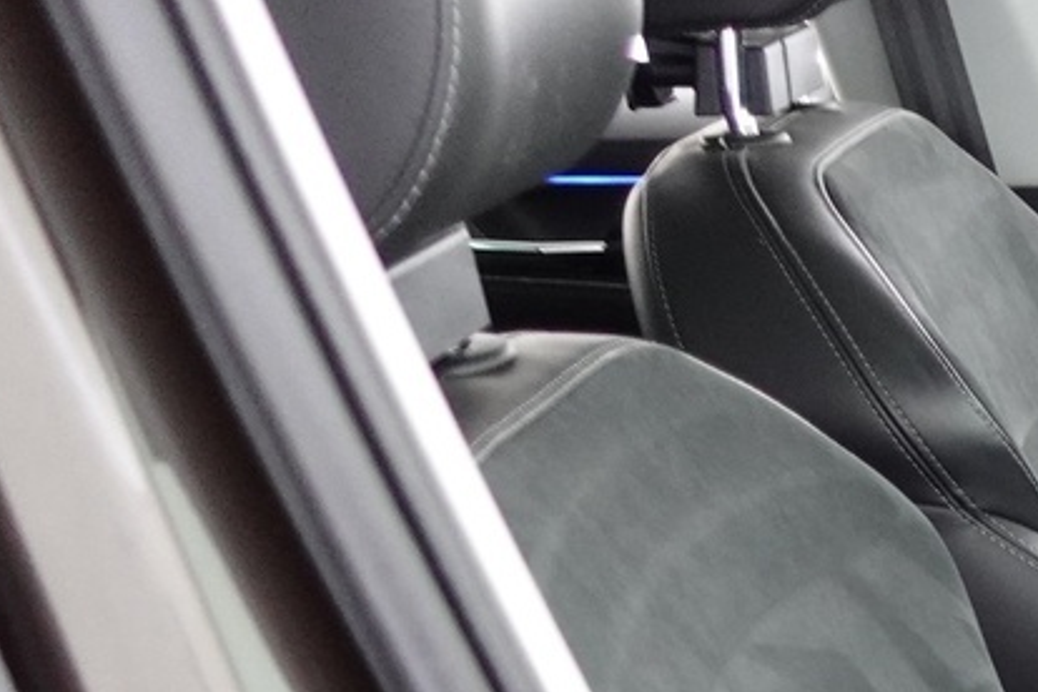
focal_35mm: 94
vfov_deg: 13.1
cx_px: 1958
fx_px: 2710
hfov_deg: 17.1
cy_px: 1249
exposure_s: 1/13
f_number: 1.8
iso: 800
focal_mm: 9.4
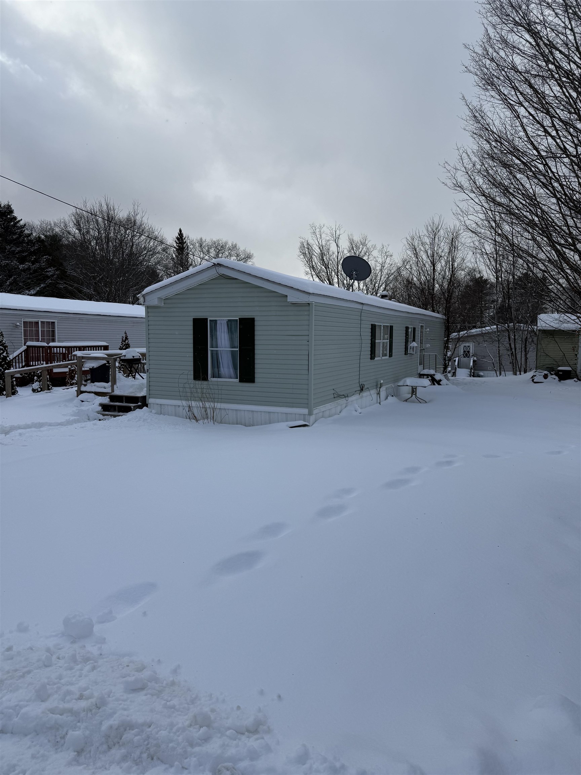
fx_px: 537
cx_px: 290
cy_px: 388
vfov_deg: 71.6
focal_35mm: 24
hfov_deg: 56.8
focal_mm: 6.76
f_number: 1.78
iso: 80
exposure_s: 1/4167
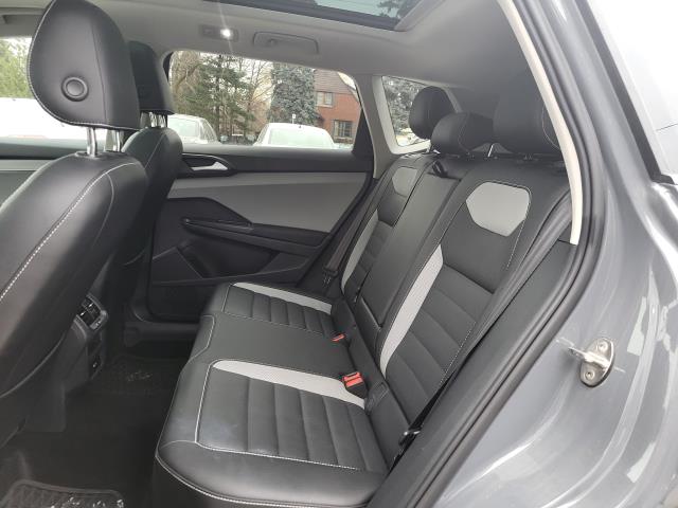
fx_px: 509
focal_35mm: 26
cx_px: 339
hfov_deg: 67.3
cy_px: 254
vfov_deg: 53.1
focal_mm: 5.4
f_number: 1.8
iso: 250
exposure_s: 1/100
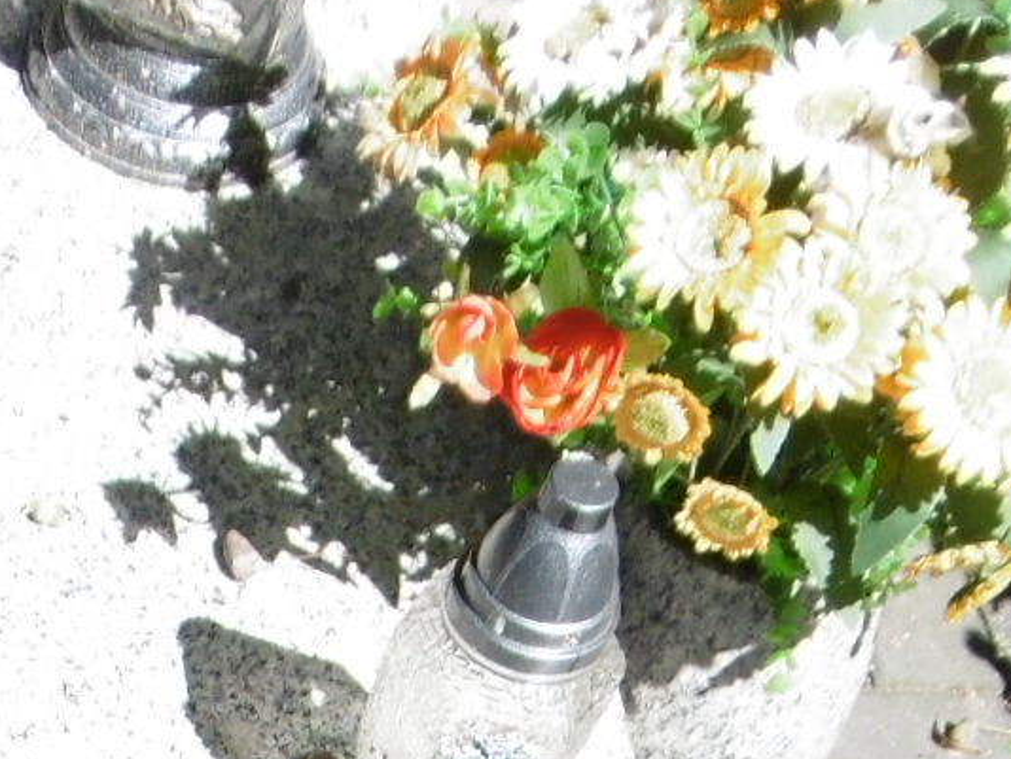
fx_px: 2688
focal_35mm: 92
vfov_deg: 14.0
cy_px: 1431
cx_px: -81
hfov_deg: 20.4
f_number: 3.1
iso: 100
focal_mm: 4.3
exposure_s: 1/500
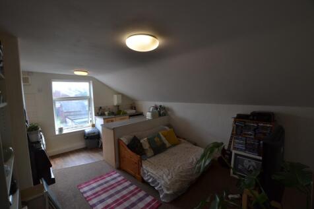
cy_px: 104
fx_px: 131
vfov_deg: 77.3
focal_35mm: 15
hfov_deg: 100.4
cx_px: 157
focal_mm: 10
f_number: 5
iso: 400
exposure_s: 1/100
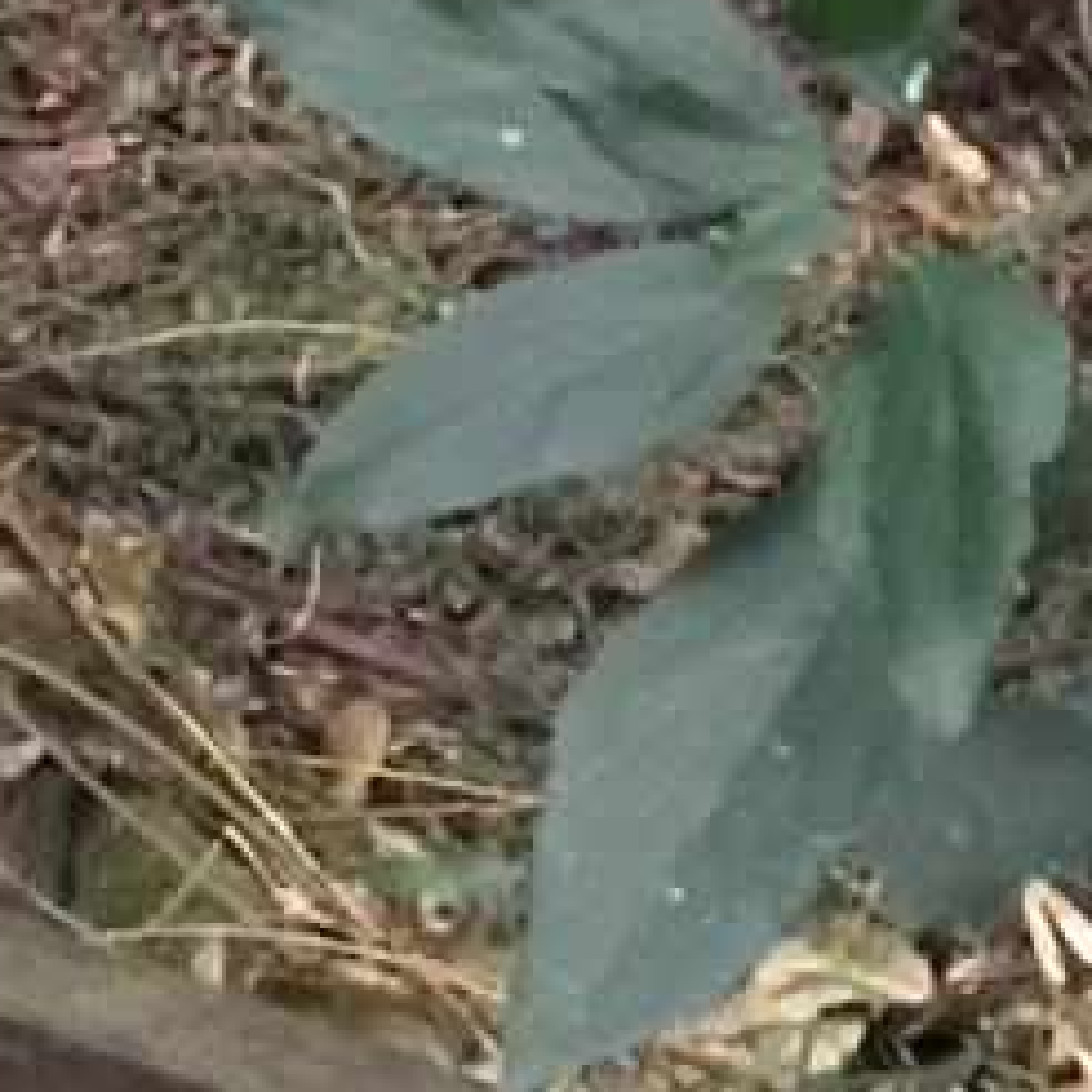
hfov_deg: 8.8
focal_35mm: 170
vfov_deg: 9.1
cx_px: -1989
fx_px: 6067
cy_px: -1616
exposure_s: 1/8
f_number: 2.2
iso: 125
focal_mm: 4.15
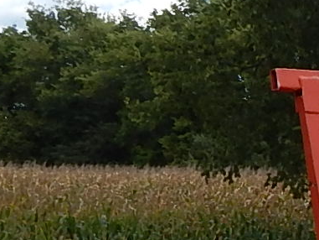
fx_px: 1263
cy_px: 287
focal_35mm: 137
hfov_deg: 11.6
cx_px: 780
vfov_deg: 10.6
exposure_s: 1/1000
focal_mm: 4
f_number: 3
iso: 125
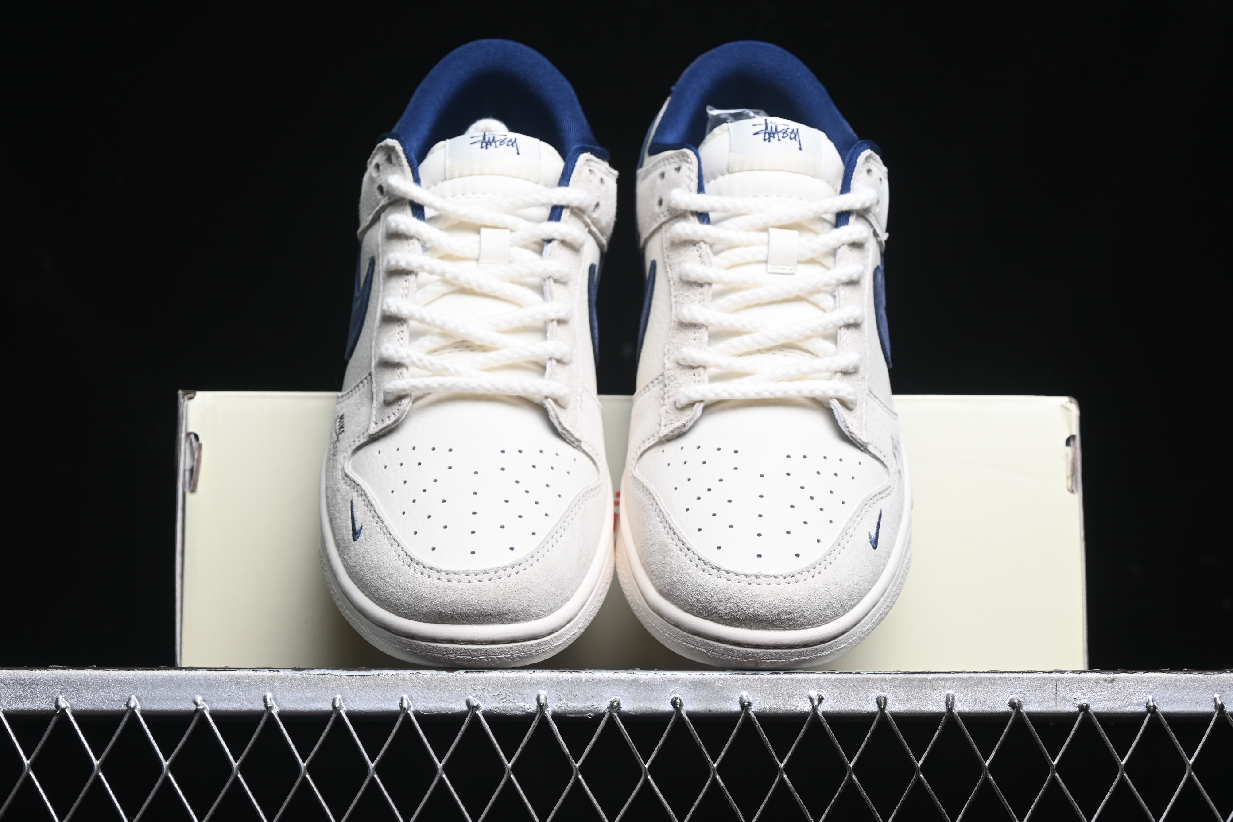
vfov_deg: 18.2
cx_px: 616
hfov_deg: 27.0
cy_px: 411
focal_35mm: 75
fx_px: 2569
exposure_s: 1/60
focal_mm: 50
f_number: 7.1
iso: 160
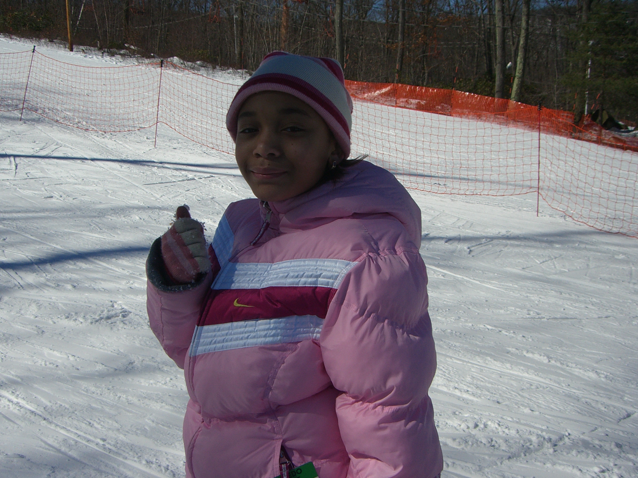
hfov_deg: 47.9
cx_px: 312
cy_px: 235
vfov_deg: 36.8
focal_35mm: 39
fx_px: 719
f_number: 4.3
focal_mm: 6.2
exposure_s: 1/2000
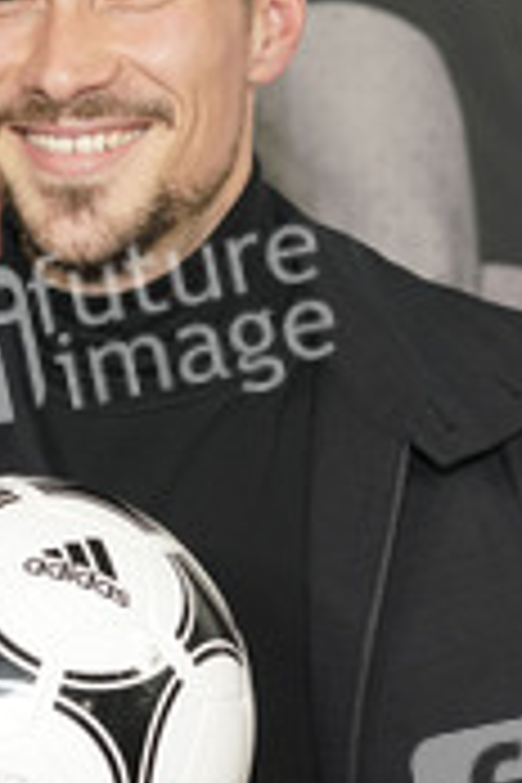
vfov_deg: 12.7
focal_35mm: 161
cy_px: 558
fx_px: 3501
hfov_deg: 8.5
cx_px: 234
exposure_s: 1/250
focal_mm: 70
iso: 2500
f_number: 8
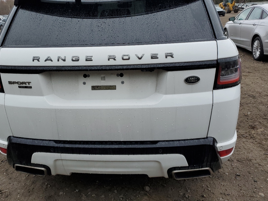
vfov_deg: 43.9
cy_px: 78
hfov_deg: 56.5
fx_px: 248
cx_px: 110
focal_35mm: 32
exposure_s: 1/303
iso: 50
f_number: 1.5
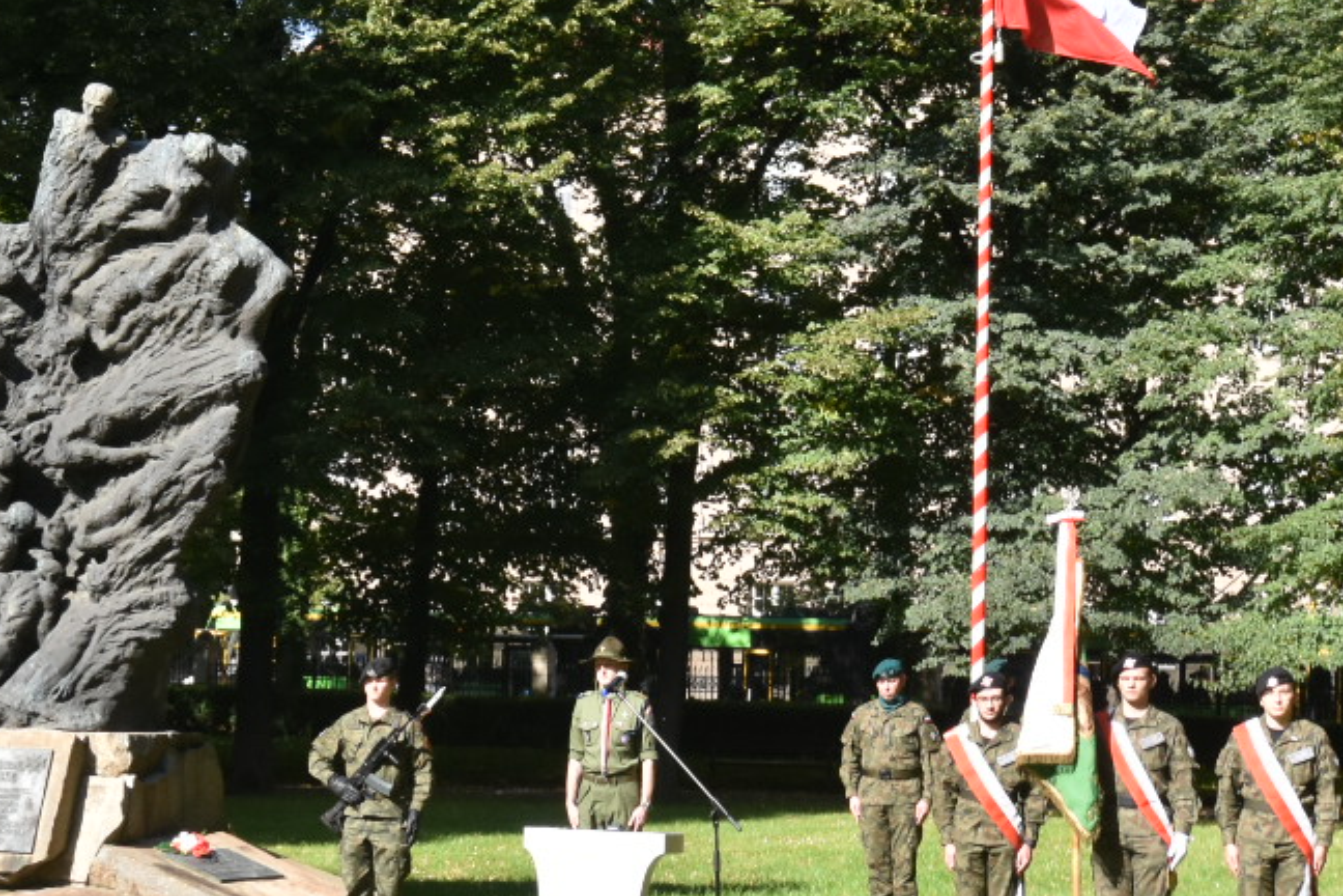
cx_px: 122
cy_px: 475
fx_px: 3357
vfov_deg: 15.2
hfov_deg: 22.1
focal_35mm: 90
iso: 400
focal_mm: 24
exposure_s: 1/400
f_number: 10
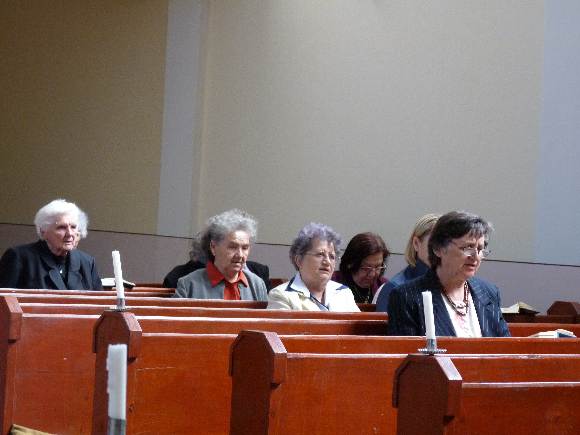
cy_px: 218
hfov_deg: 15.3
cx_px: 290
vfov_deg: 11.5
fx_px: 2161
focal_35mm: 129
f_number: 3.6
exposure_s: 1/80
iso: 400
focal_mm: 23
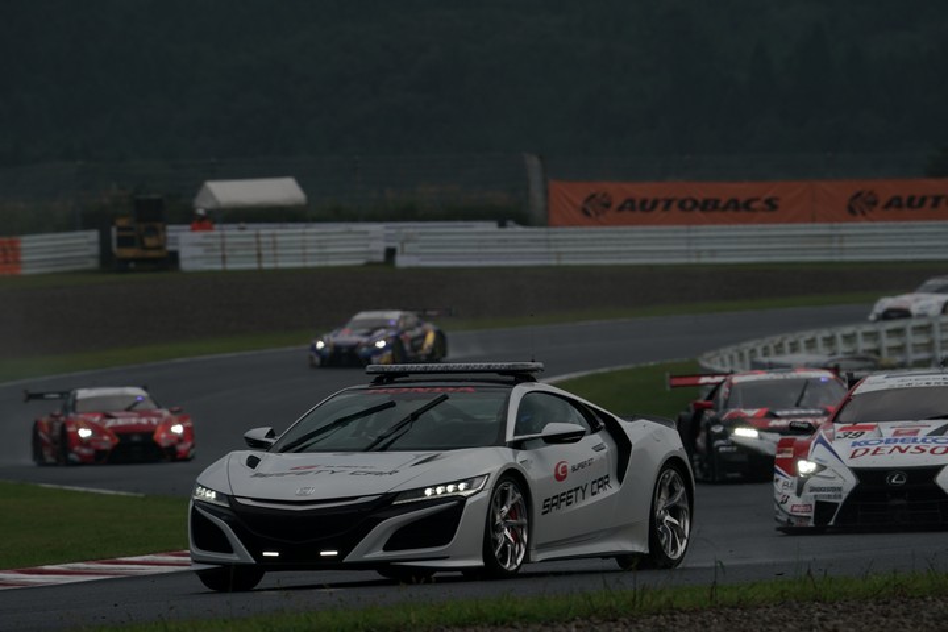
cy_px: 316
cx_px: 474
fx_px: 10533
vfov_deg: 3.4
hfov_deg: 5.2
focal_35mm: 400
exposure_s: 1/640
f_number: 10
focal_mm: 400
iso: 200
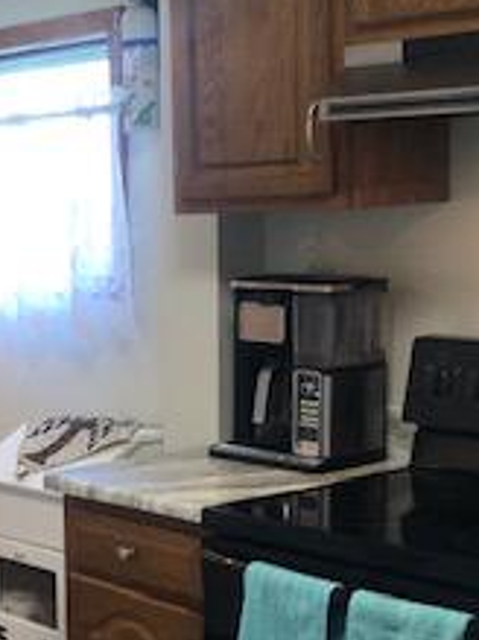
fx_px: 1514
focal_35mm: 82
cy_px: 479
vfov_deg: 23.6
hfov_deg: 17.0
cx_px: -123
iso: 40
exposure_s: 1/15
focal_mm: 4
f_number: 1.8
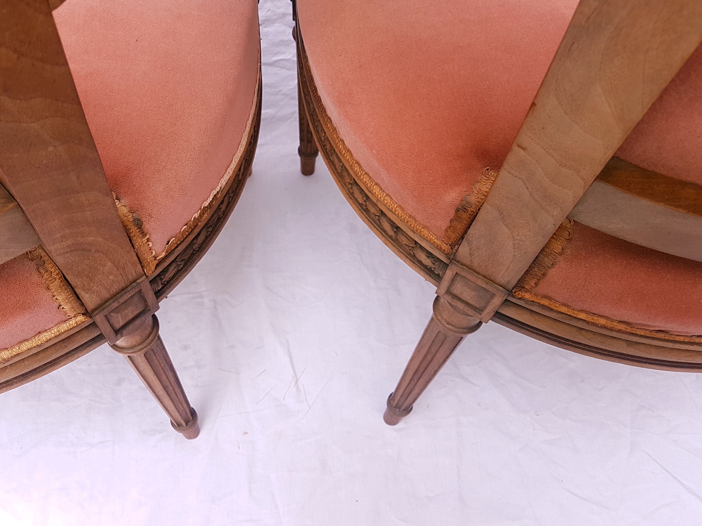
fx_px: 608
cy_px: 249
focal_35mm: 30
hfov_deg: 59.8
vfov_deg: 46.8
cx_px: 312
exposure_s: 1/145
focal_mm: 4.2
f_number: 1.7
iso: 40
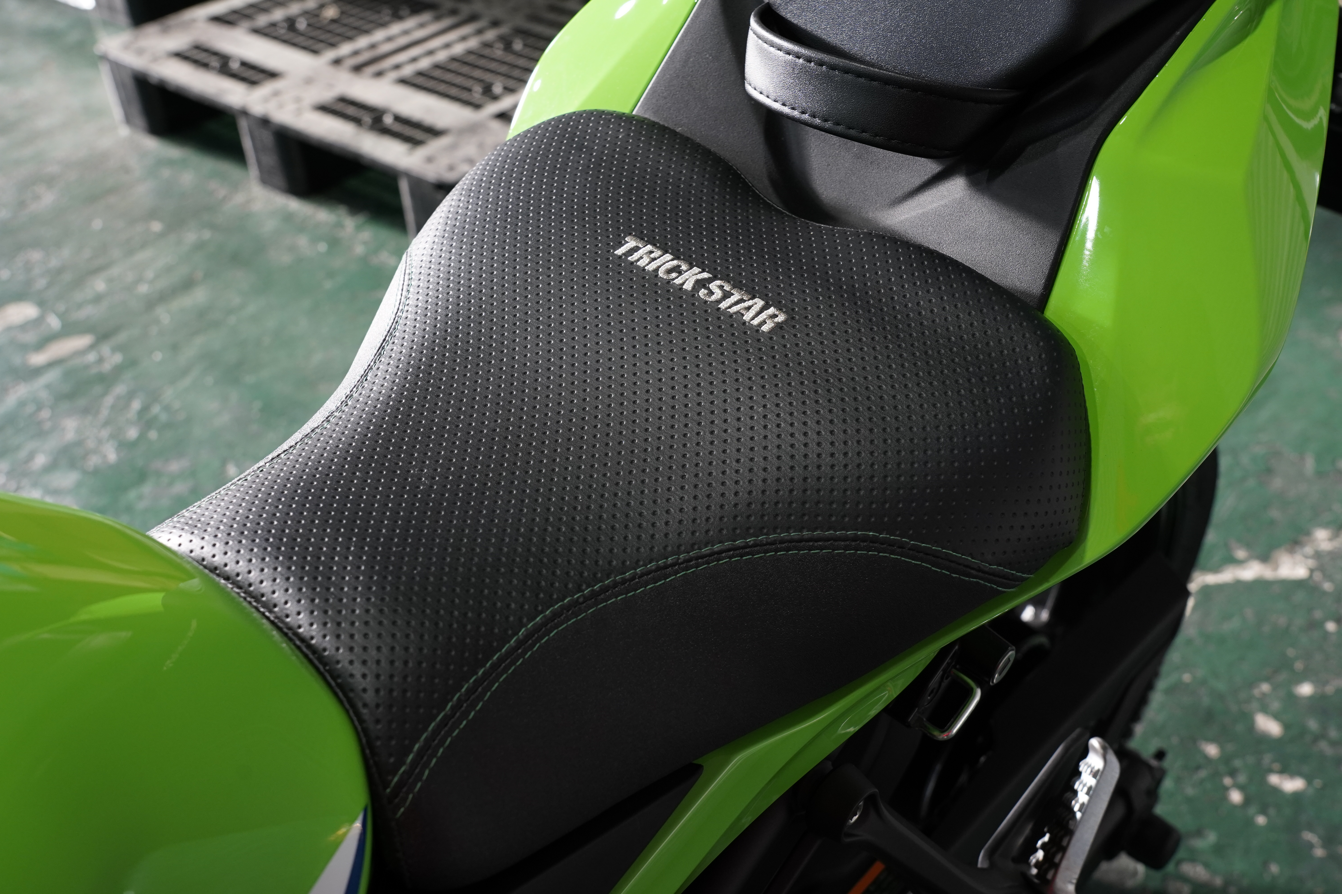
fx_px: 1416
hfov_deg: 50.7
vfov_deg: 35.1
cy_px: 447
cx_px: 671
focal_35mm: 38
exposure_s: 1/60
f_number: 7.1
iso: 1600
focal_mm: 38
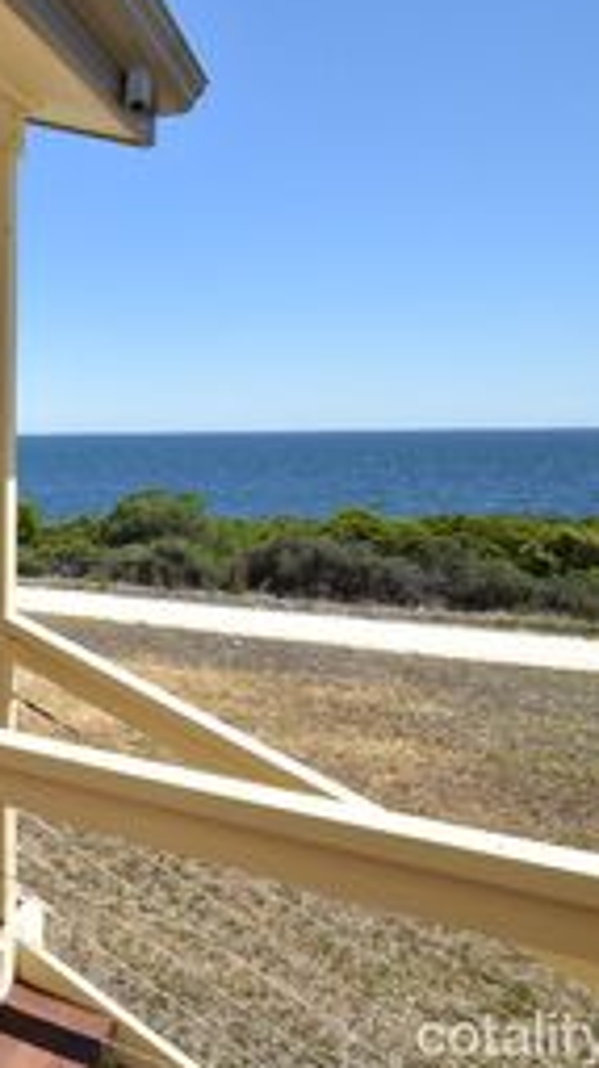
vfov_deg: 65.9
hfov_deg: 27.4
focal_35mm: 29
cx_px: -306
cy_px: 467
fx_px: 821
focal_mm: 10
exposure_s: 1/200
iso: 100
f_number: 9
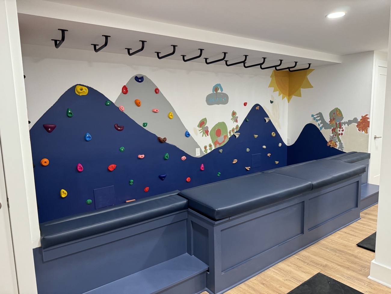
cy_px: 147
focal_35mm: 24
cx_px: 196
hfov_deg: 71.6
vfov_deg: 56.8
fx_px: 271
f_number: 1.78
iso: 250
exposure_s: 1/60
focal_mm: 6.86
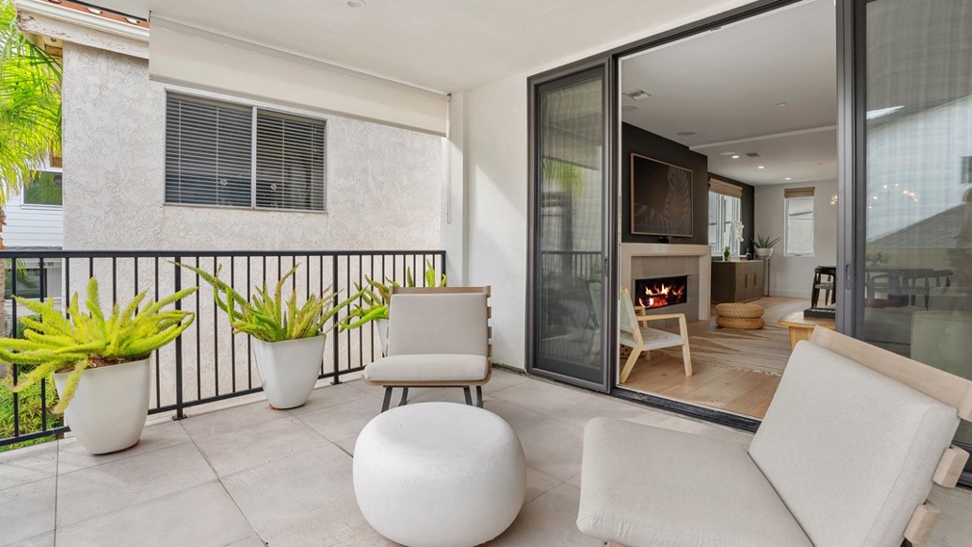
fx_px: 438
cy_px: 263
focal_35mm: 17
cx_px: 490
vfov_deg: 63.9
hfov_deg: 95.9
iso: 100
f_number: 8
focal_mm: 16
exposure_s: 1/15
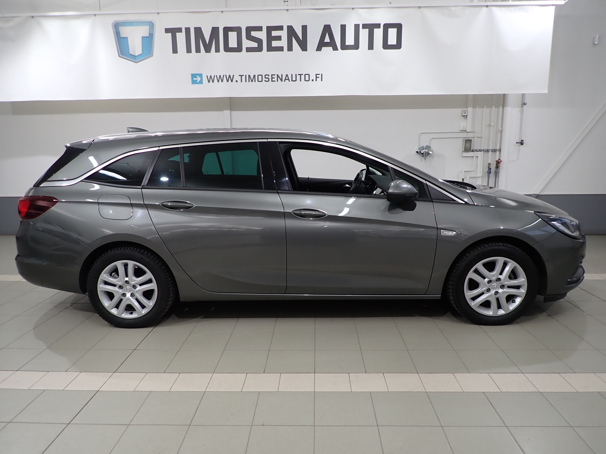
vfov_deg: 54.9
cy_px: 227
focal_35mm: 25
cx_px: 303
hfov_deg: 69.4
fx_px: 438
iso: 125
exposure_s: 1/60
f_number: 2
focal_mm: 4.5
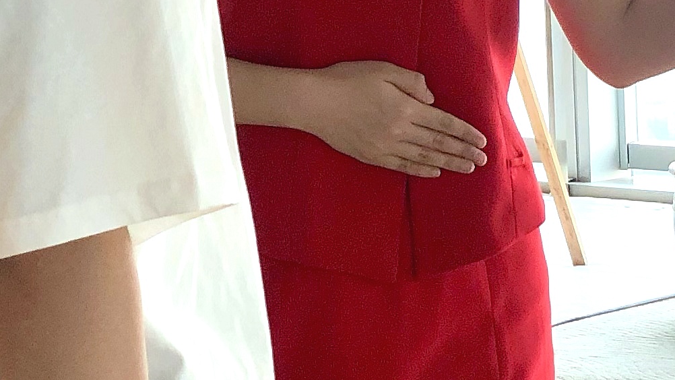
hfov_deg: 9.2
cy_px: -265
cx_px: 969
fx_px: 4081
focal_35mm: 228
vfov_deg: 5.3
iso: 20
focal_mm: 6
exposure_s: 1/100
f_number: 2.4
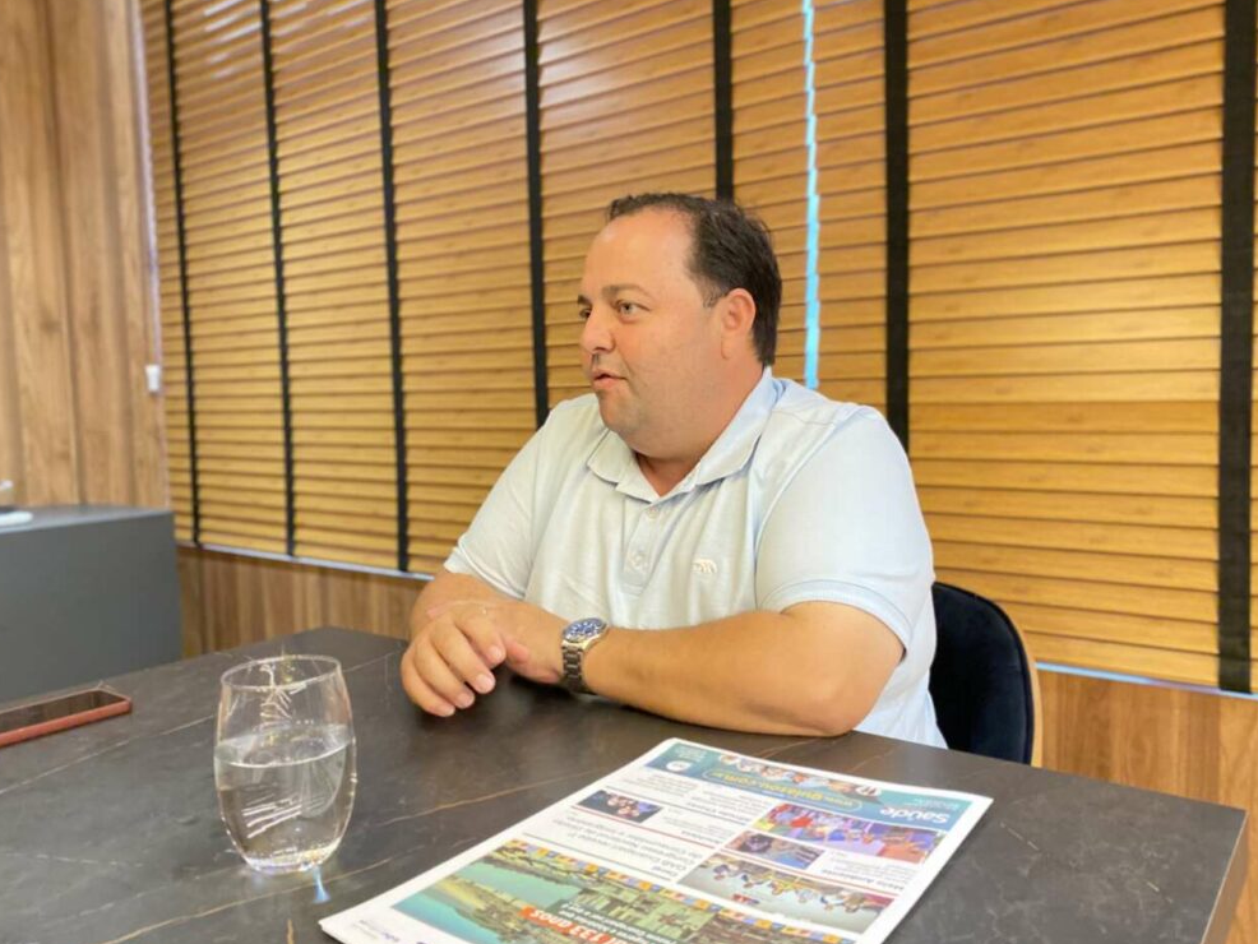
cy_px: 471
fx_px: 981
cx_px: 639
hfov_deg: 65.3
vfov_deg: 51.4
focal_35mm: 27
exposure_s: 1/30
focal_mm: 4.25
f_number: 1.8
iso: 500
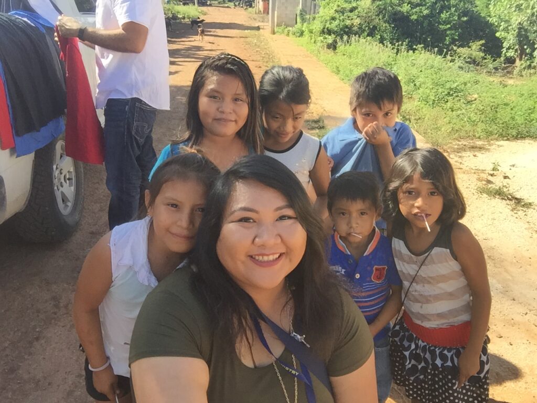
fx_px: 481
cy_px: 202
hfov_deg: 58.4
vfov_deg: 45.4
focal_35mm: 31
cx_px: 268
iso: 32
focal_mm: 2.65
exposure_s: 1/311
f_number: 2.2
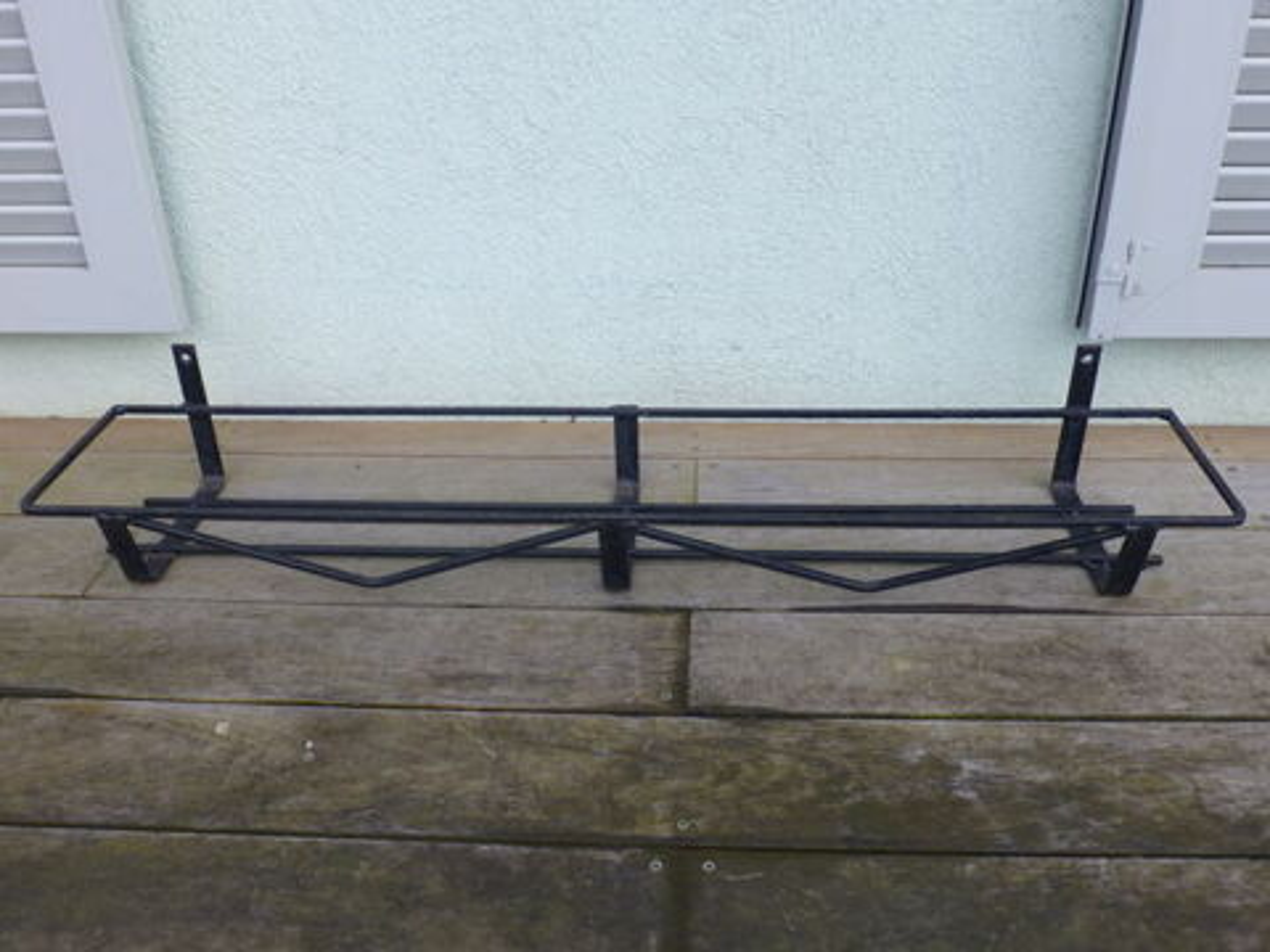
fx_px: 1137
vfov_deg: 45.4
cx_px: 635
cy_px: 476
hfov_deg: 58.4
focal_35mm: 31
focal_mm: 5.4
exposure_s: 1/125
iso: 100
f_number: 3.6
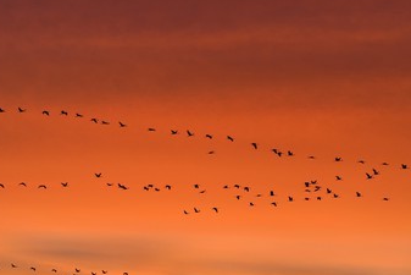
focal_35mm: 249
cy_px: 119
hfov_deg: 8.3
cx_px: 161
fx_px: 2844
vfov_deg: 5.5
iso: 1600
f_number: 13
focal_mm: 200
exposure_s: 1/320
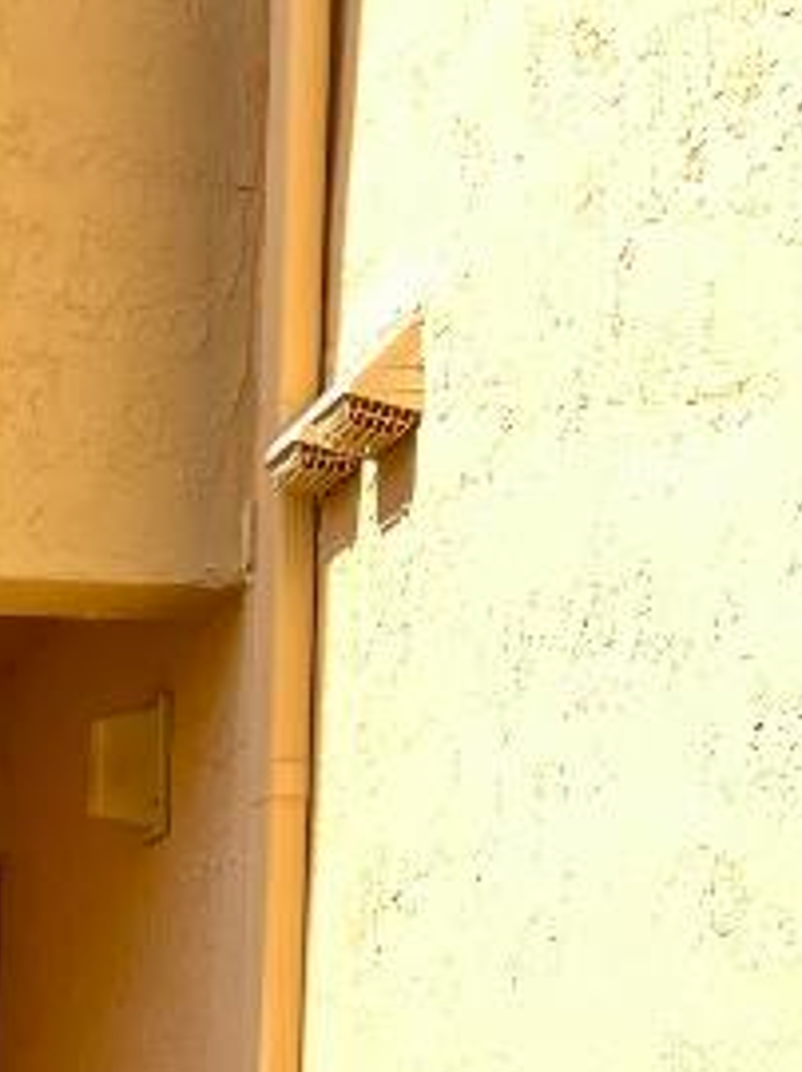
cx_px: -334
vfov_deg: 24.5
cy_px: 1199
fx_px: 2290
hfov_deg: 18.1
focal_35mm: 74
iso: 50
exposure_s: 1/394
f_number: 1.5
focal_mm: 5.7
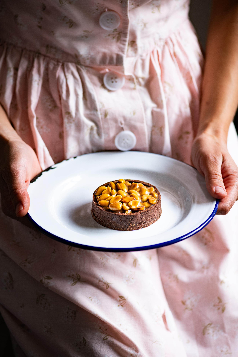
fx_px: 1041
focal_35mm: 105
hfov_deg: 13.0
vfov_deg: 19.5
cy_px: 178
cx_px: 119
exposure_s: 1/200
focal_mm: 105
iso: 250
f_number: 5
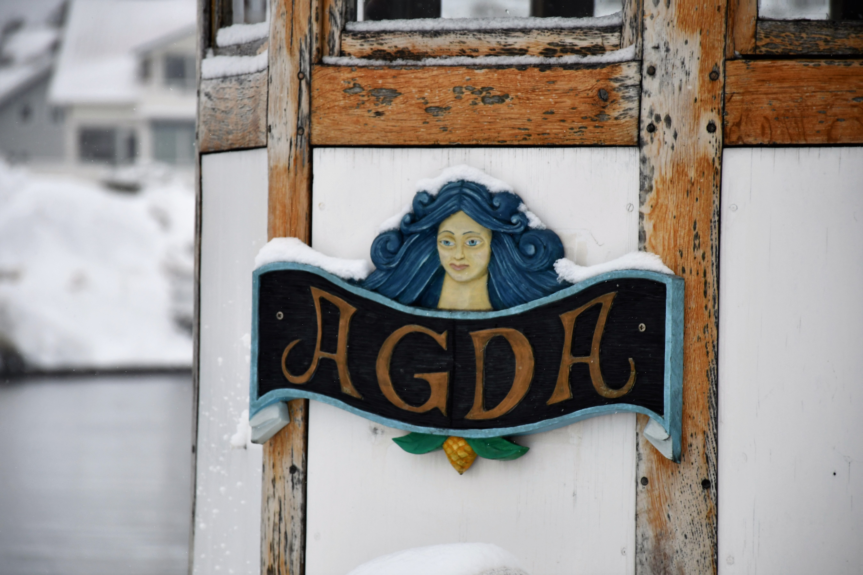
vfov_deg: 6.5
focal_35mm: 210
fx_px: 5033
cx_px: 432
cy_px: 288
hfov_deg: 9.8
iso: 360
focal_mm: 140
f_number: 5.6
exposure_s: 1/1000
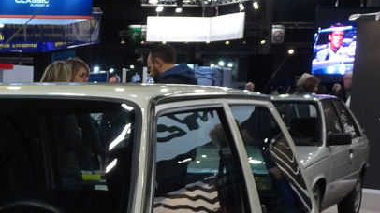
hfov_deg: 19.5
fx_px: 1037
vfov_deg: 10.9
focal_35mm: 103
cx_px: -82
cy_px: 394
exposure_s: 1/40
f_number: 4
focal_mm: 5.43
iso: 160
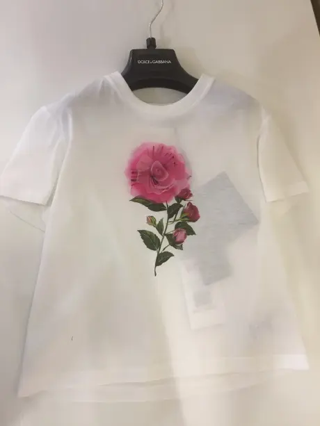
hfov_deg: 48.2
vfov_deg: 61.6
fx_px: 357
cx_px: 160
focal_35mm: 29
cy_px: 213
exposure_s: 1/33
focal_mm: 4.15
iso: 100
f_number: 2.2
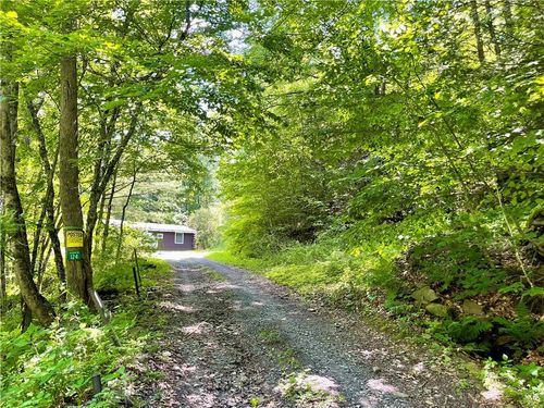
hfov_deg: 69.4
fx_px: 393
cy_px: 204
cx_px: 272
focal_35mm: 25
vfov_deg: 54.9
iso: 64
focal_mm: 5.1
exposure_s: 1/121
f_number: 1.6
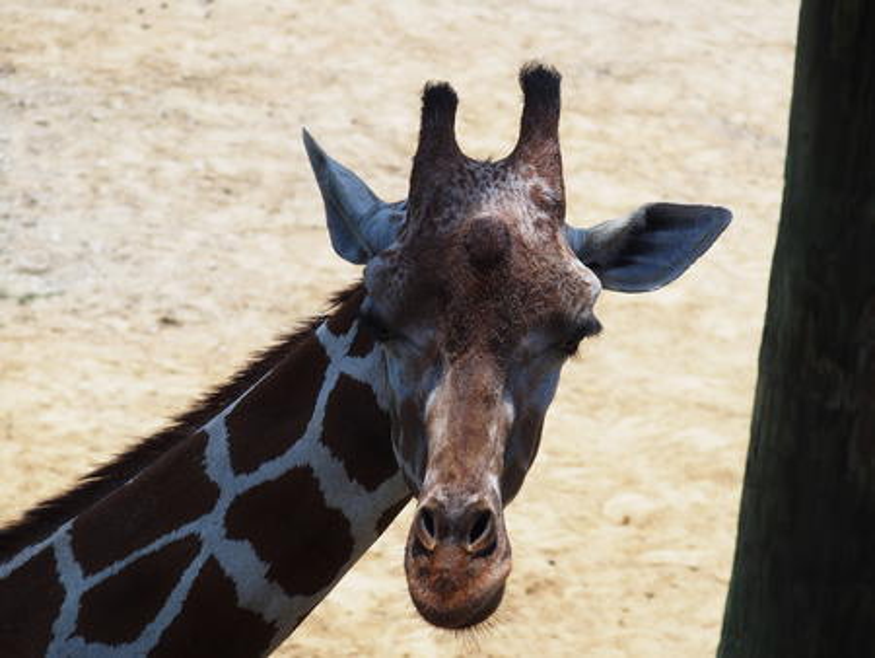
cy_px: 329
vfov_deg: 6.8
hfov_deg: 9.0
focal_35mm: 220
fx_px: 5564
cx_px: 438
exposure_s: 1/1000
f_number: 3.5
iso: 100
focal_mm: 46.7
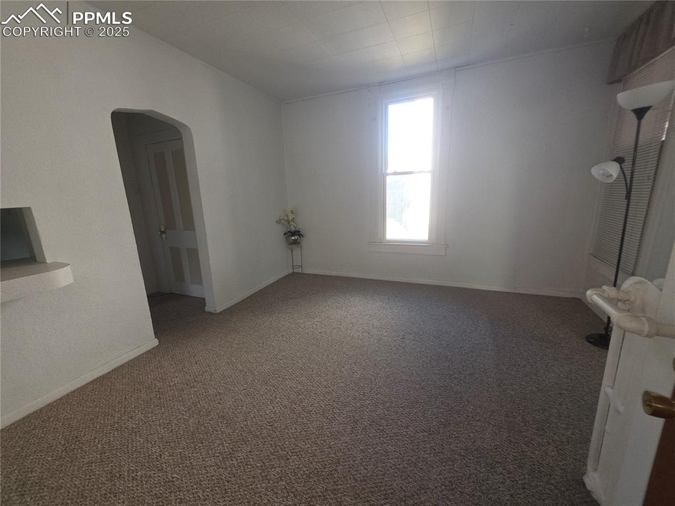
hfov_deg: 106.2
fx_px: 253
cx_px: 338
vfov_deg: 89.9
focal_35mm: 13
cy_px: 253
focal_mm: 2.2
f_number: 1.9
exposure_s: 1/60
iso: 100
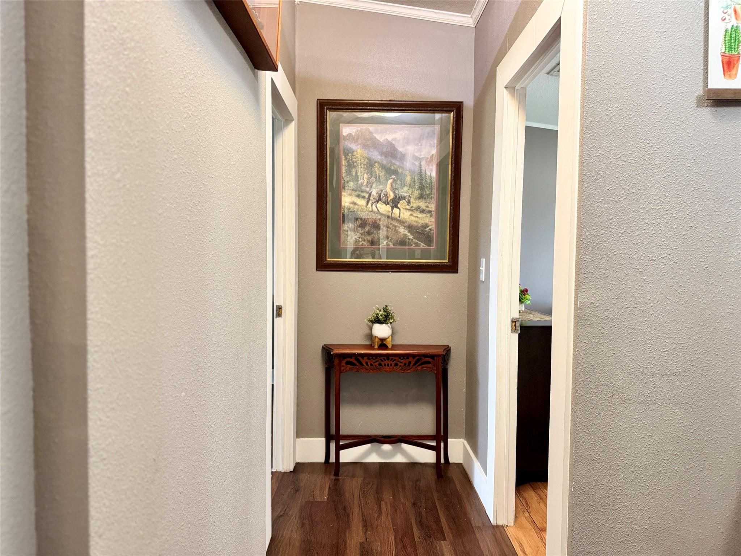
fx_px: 514
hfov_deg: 71.6
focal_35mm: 24
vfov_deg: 56.8
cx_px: 370
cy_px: 278
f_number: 1.78
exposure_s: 1/60
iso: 500
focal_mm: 6.76
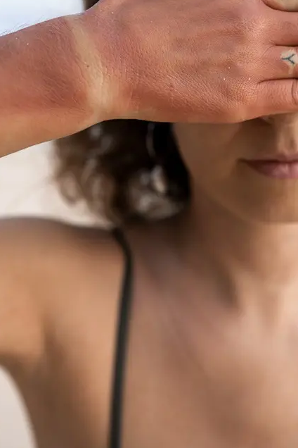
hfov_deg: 24.5
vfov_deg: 35.9
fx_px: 683
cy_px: 150
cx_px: 190
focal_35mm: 55
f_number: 2.5
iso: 100
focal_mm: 35
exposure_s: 1/320
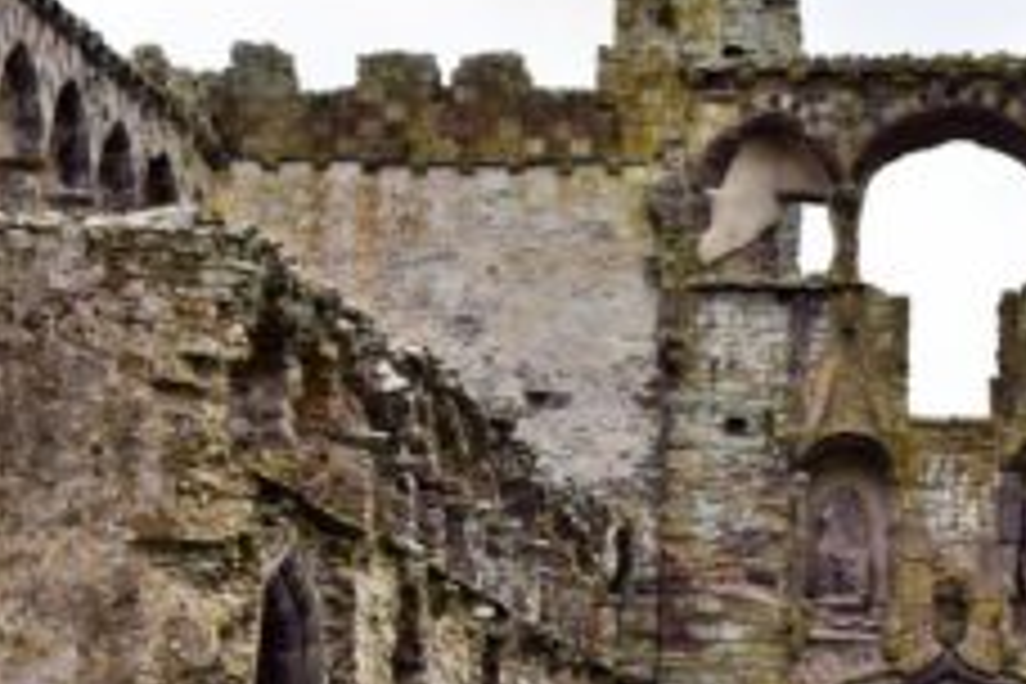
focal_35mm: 160
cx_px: 860
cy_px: 610
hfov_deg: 12.8
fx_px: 4560
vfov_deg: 8.5
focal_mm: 38
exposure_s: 1/25
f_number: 7.1
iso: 400
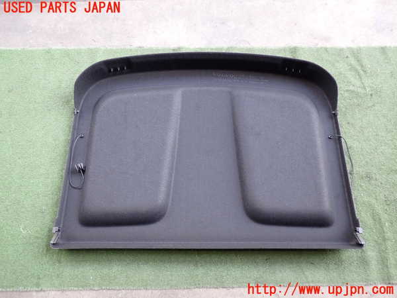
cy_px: 149
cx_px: 198
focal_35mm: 30
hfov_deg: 60.0
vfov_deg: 46.8
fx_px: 344
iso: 200
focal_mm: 5.4
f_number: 2.3
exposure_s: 1/60
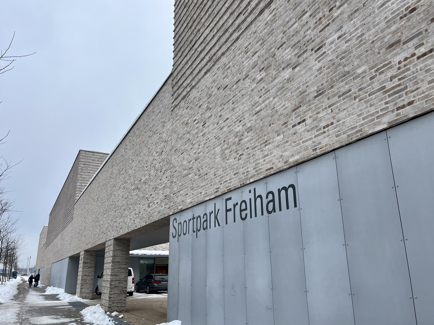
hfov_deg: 67.3
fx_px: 326
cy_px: 162
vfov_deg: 53.1
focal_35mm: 26
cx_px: 217
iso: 50
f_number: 1.6
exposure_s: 1/840
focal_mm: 5.1
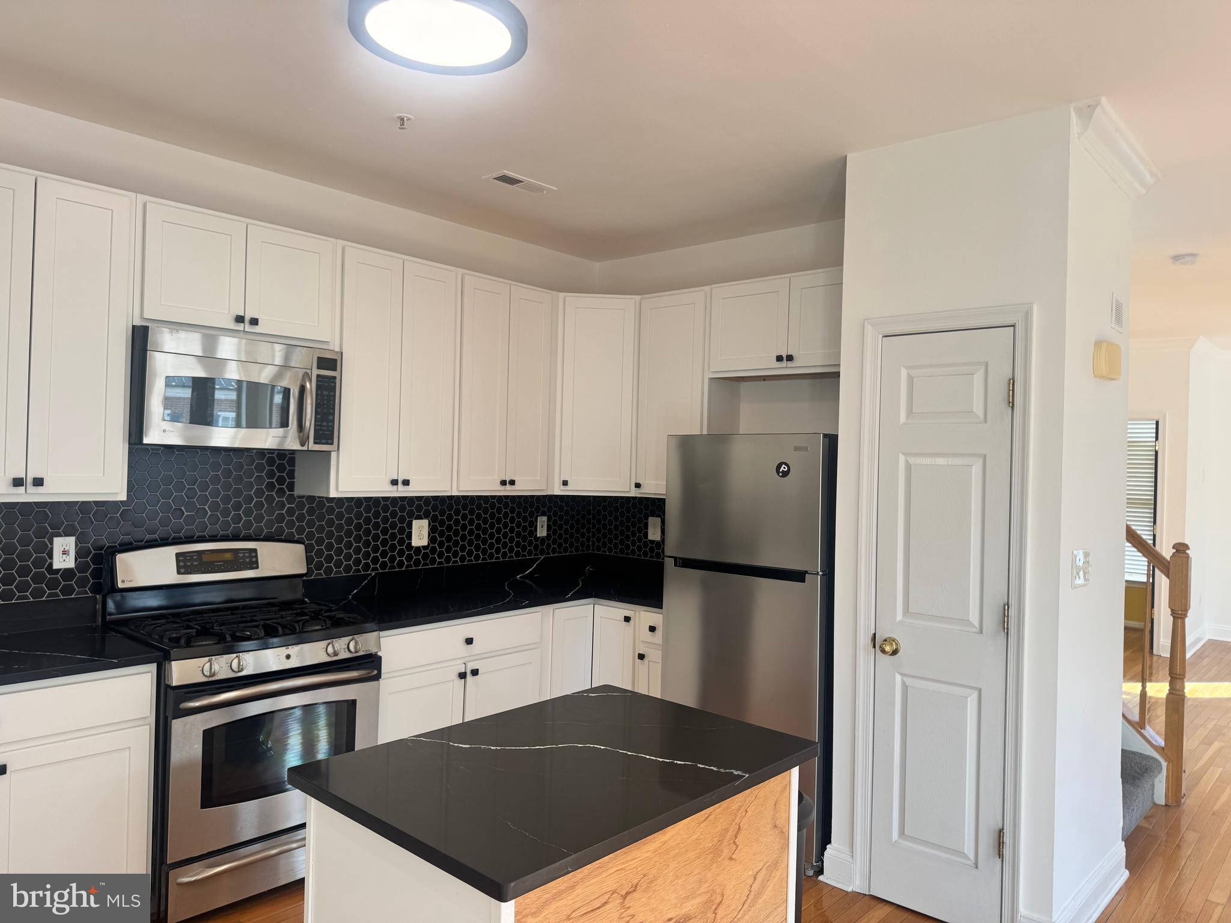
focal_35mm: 24
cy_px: 462
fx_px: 853
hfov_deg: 71.6
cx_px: 616
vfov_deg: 56.8
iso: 64
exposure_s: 1/121
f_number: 1.78
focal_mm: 6.76
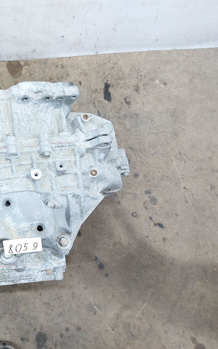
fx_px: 323
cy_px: 174
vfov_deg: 56.7
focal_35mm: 34
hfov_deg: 34.0
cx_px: -1
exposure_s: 1/50
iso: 200
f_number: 1.8
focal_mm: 5.23
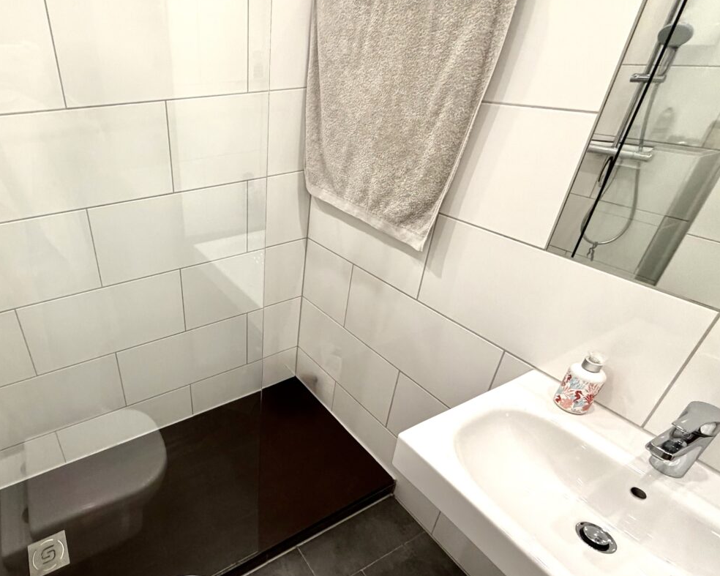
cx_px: 219
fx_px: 426
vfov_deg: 68.1
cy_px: 291
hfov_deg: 76.8
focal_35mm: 20
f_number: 2.2
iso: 200
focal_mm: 2.22
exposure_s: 1/50
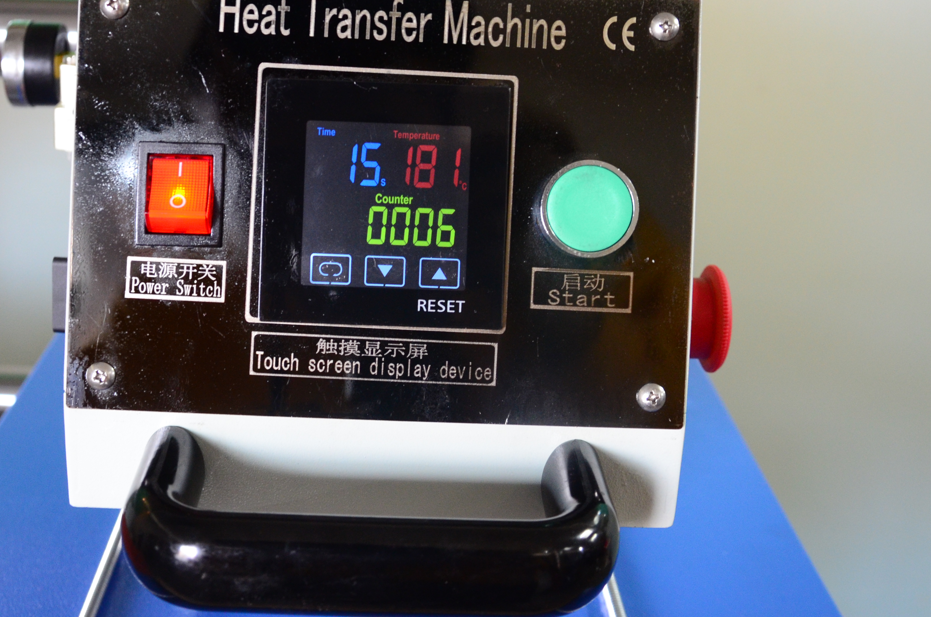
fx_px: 1259
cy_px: 221
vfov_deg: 27.4
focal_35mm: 49
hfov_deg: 40.5
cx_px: 415
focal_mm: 21
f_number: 4.5
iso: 1000
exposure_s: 1/25
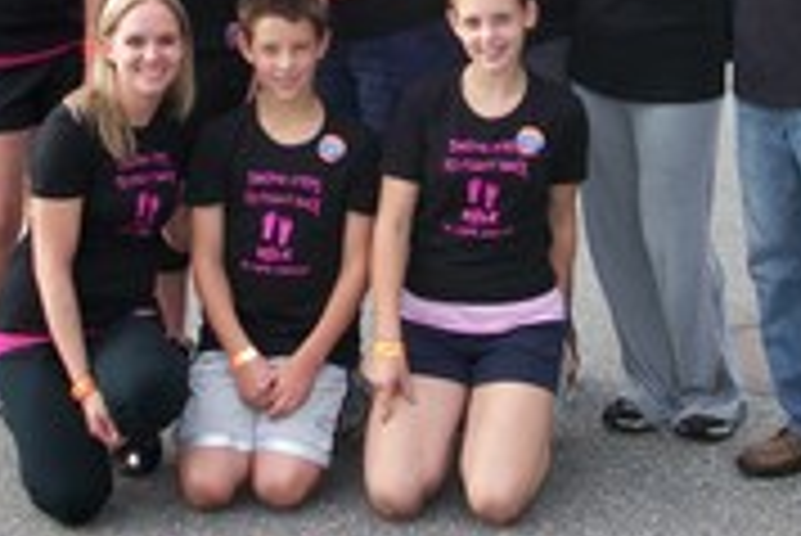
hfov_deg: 25.3
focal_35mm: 80
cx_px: 425
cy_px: -97
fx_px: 1781
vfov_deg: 16.4
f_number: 3.1
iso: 80
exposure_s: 1/250
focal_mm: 6.3
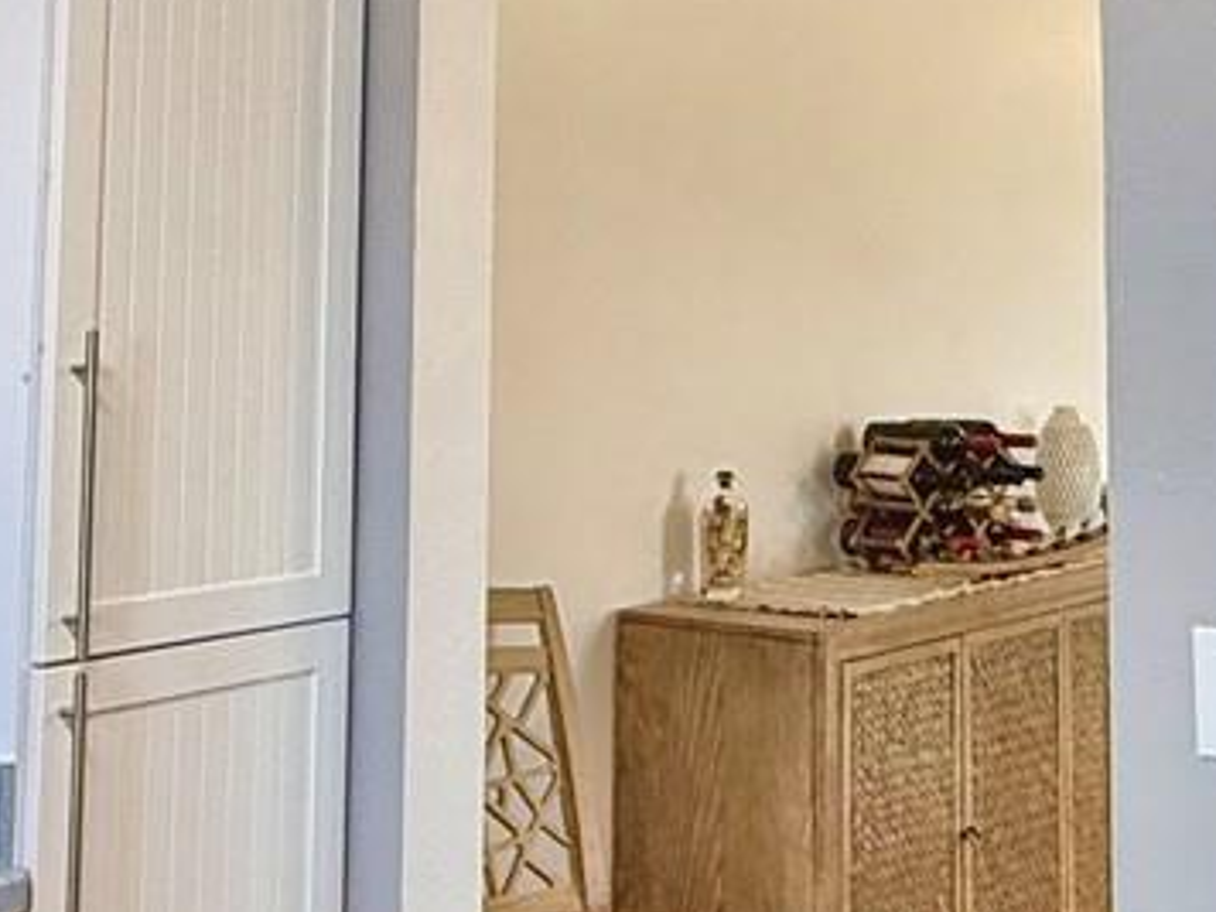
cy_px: 58
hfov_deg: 30.3
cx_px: 885
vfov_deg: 22.6
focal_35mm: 63
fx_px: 2213
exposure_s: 1/120
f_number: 2.2
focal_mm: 2.22
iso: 160
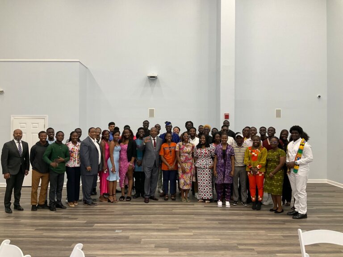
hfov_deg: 61.7
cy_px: 128
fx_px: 287
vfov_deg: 48.2
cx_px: 172
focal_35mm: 29
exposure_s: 1/50
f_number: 1.8
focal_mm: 3
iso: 64
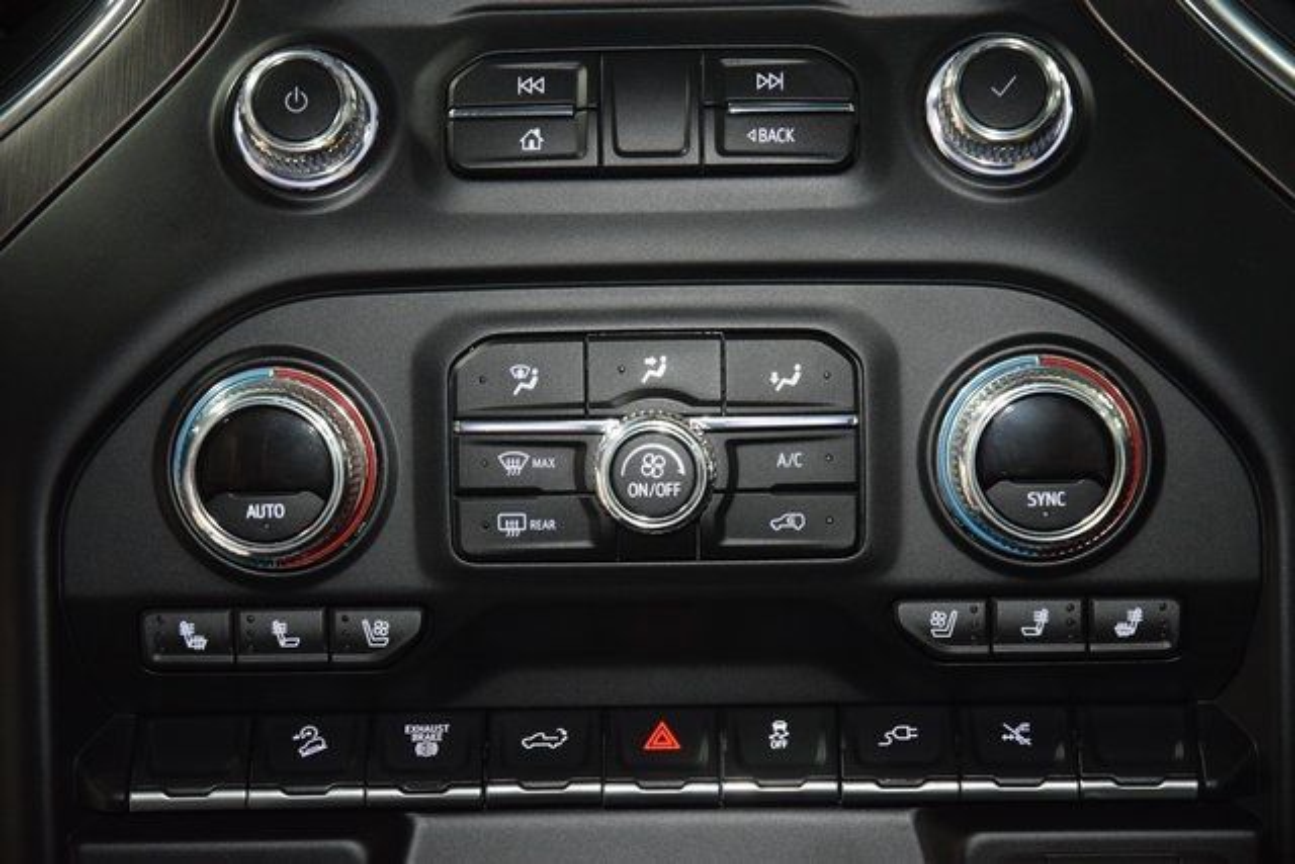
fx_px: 3778
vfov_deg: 13.0
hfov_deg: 19.5
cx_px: 648
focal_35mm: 105
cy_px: 432
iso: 2000
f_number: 4.5
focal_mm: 70
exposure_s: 1/30
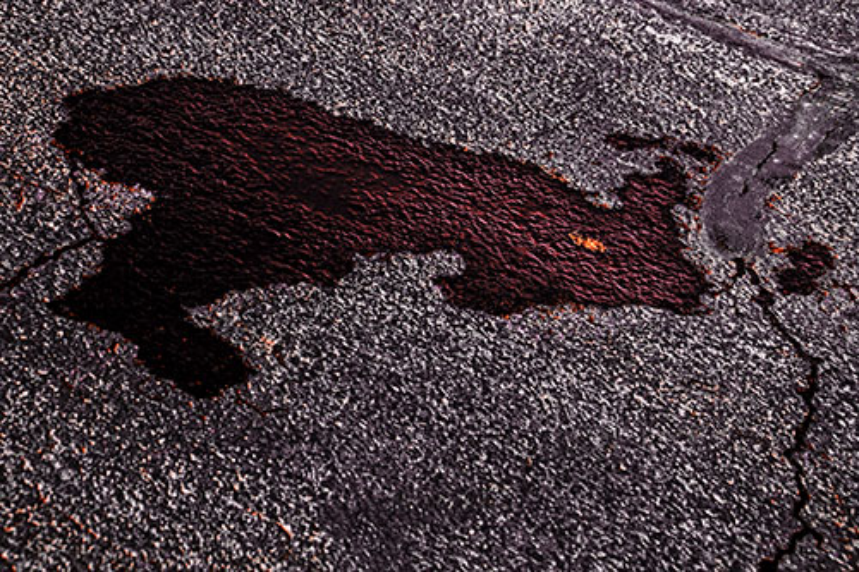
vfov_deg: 15.2
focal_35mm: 90
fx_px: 2147
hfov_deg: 22.6
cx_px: 430
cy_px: 286
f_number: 6.3
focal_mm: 60
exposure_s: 1/160
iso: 64
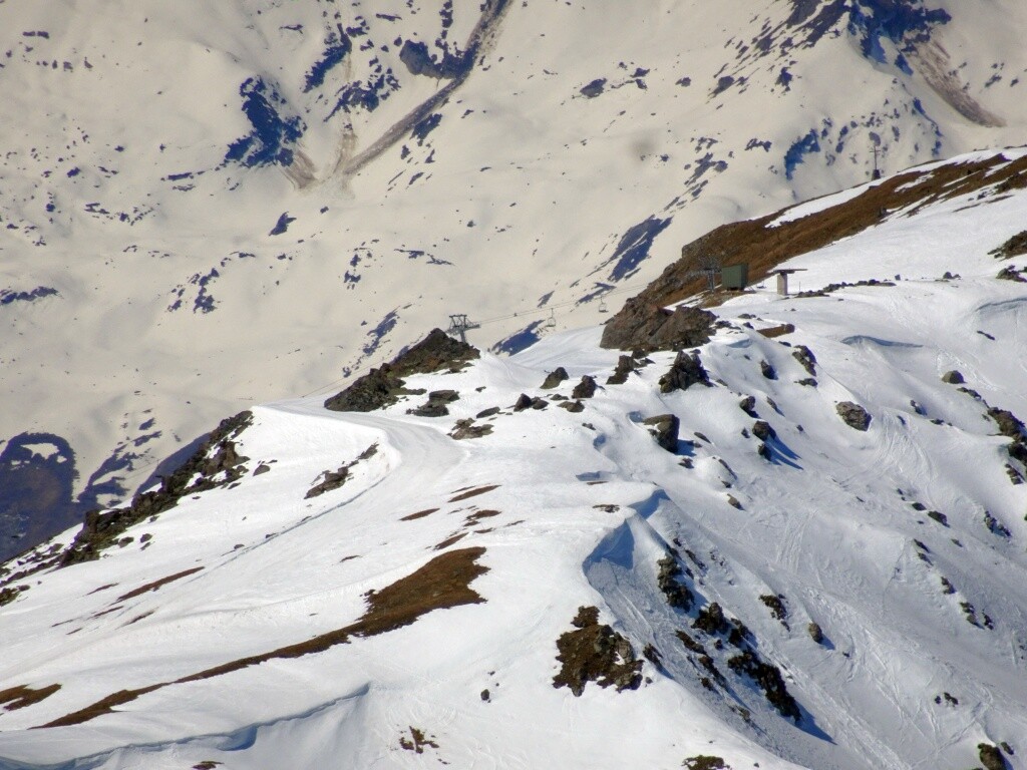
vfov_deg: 2.1
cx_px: 514
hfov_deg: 2.8
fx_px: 21361
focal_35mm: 720
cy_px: 385
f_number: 6.4
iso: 80
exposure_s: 1/1250
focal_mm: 123
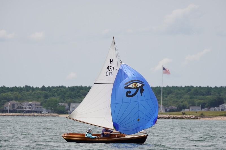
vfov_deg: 3.3
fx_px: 2589
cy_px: 75
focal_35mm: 412
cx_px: 113
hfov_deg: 5.0
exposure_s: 1/1250
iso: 160
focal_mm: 275
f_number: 5.6
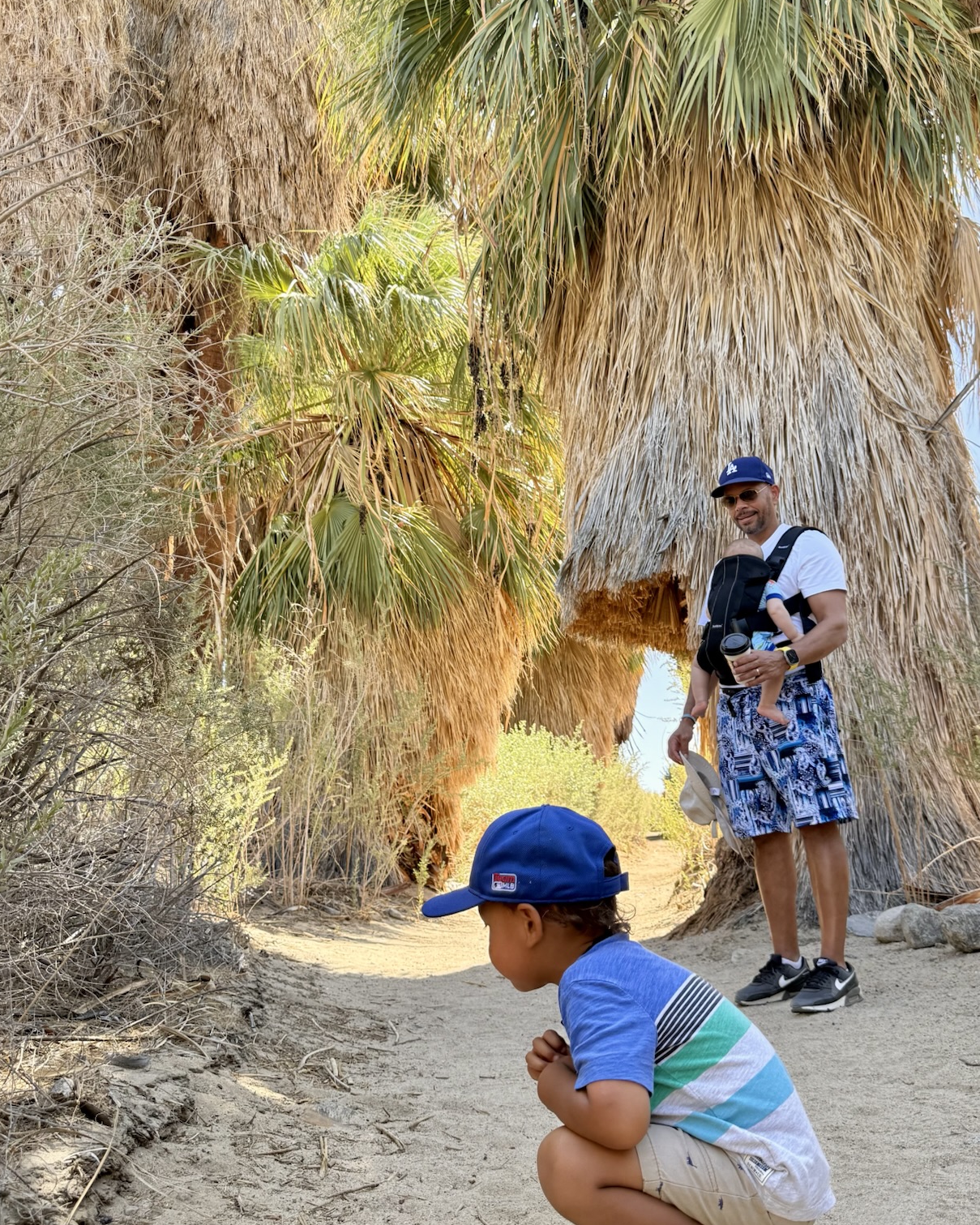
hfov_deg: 47.0
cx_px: 539
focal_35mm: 31
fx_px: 1124
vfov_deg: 57.2
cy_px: 619
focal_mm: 6.76
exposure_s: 1/1046
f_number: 1.78
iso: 100
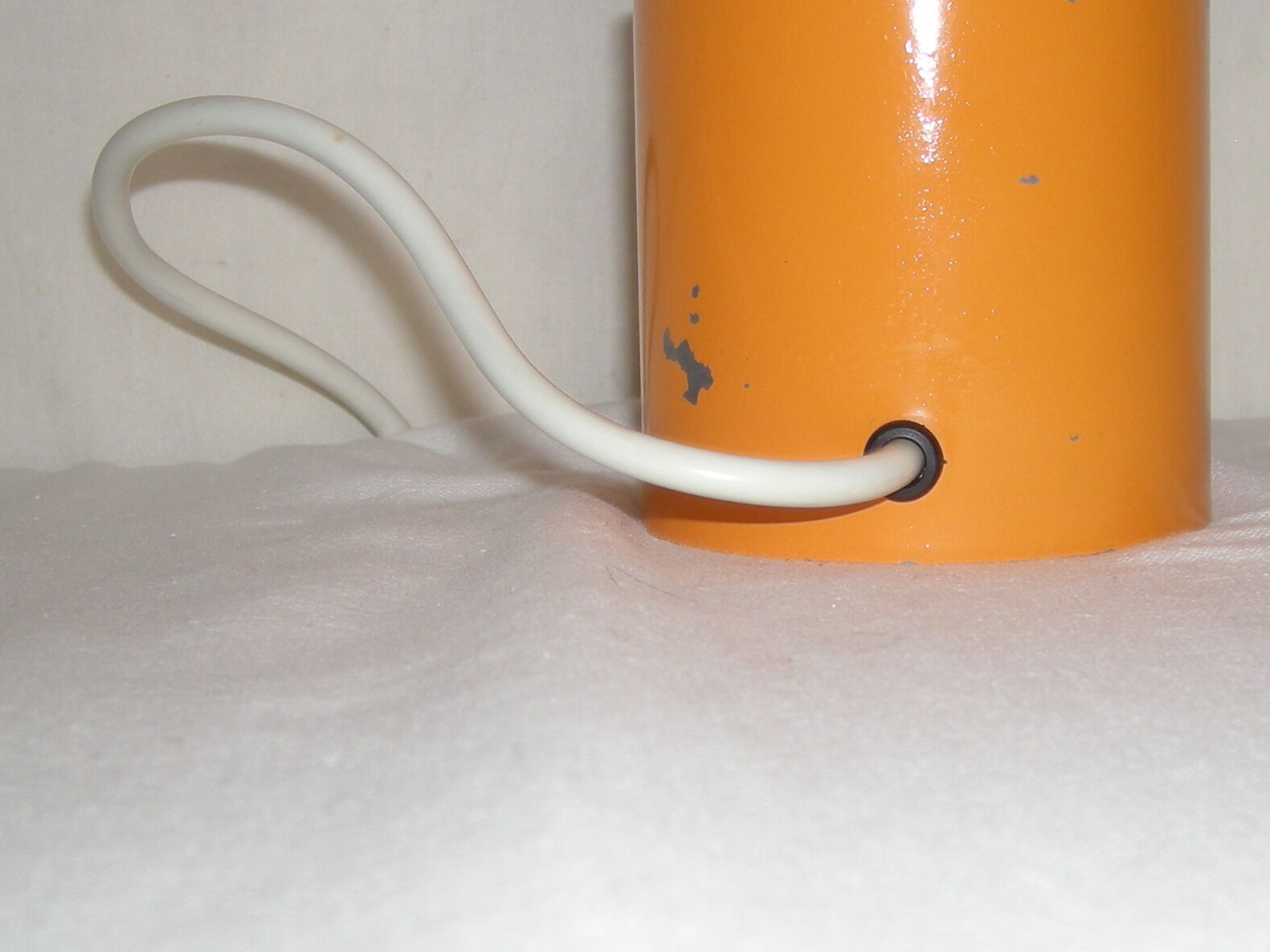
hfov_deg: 28.5
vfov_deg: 21.6
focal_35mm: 68
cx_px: 733
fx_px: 2495
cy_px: 490
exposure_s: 1/54.6
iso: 50
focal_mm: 5.7
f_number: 2.8
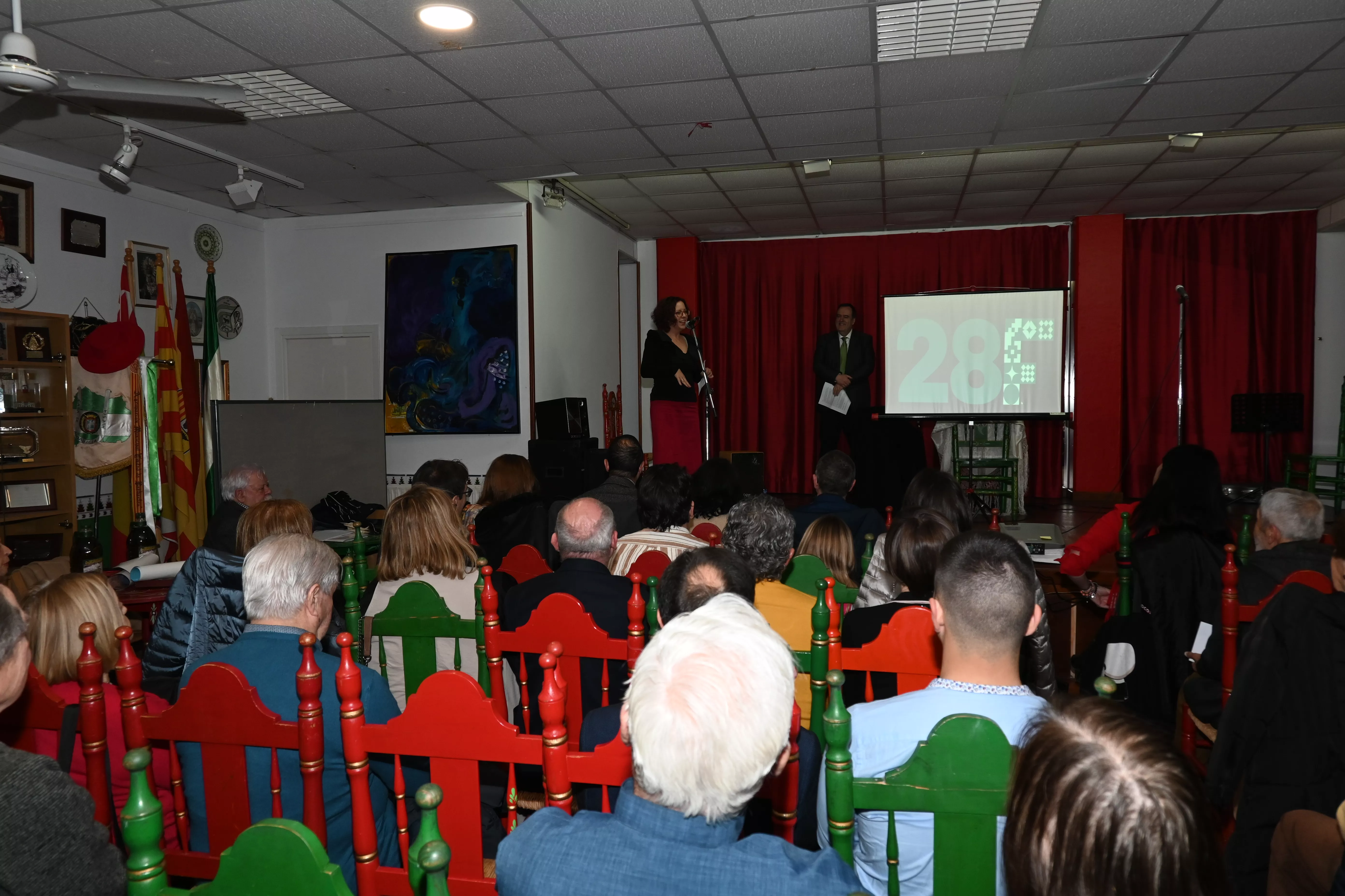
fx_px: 897
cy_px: 448
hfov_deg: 73.7
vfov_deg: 53.1
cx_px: 672
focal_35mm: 24
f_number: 5.6
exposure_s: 1/60
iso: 400
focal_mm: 16
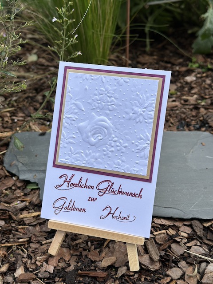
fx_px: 394
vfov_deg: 39.7
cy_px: 142
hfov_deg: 30.3
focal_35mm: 48
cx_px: 106
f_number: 1.78
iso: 64
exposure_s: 1/1227
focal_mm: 6.86
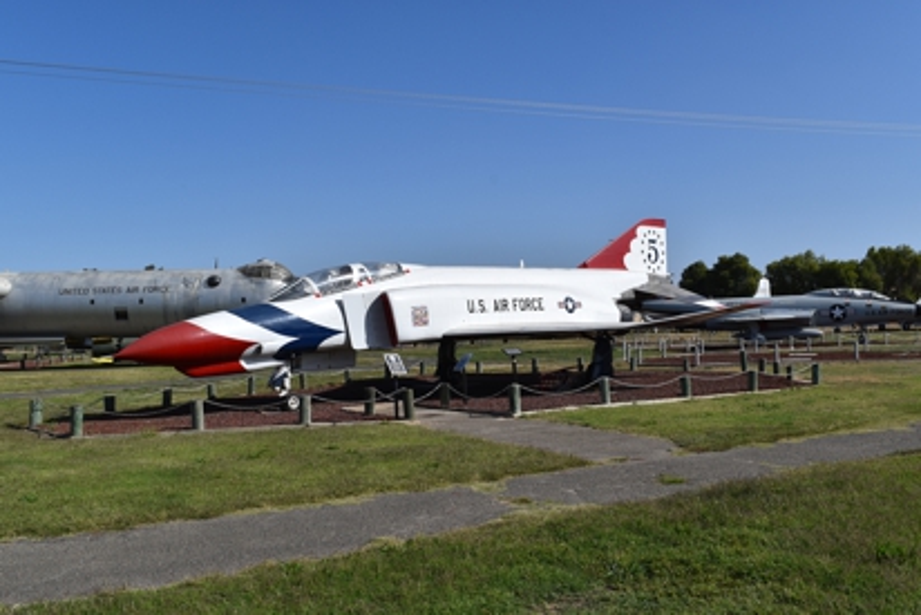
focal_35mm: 33
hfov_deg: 57.2
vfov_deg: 40.0
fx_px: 844
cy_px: 308
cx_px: 460
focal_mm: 22
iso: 200
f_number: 11
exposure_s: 1/500
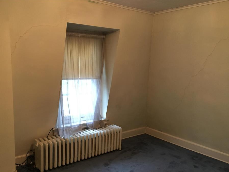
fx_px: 218
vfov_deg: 42.9
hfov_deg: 55.3
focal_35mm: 33
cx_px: 110
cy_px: 97
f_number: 2.2
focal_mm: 4.15
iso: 200
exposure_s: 1/20
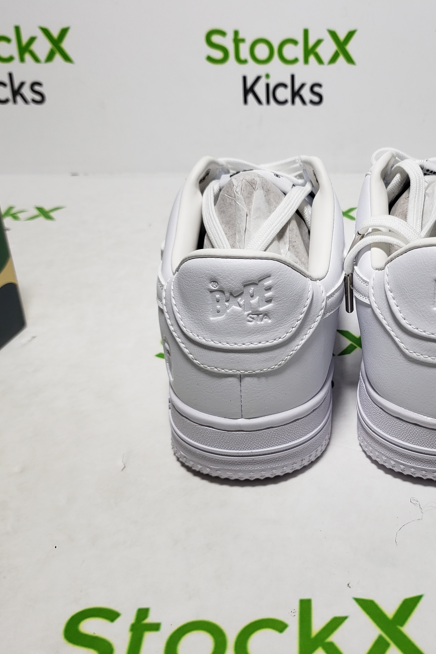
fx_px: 672
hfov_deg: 35.1
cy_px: 324
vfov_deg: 51.9
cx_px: 328
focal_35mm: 37
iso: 50
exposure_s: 1/531
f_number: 1.5
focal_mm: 4.3
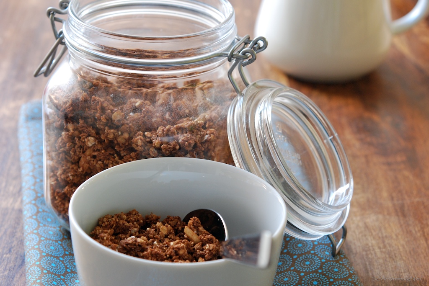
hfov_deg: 22.6
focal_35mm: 90
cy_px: 143
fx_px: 1073
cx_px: 214
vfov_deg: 15.2
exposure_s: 1/6
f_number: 7.1
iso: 400
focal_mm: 60
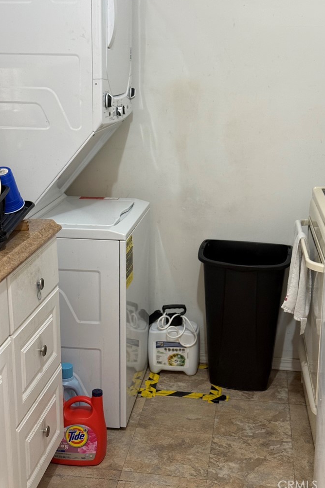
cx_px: 150
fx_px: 691
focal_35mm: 51
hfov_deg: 26.5
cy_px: 243
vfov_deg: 38.9
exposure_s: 1/60
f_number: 1.78
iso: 125
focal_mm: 6.76
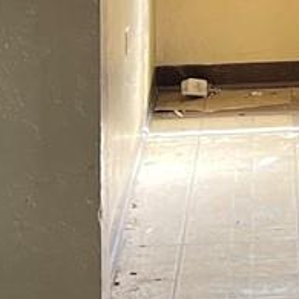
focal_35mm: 189
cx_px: 578
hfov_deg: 8.8
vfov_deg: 8.9
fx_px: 1847
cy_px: -209
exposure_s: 1/121
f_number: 1.5
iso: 80
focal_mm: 5.7
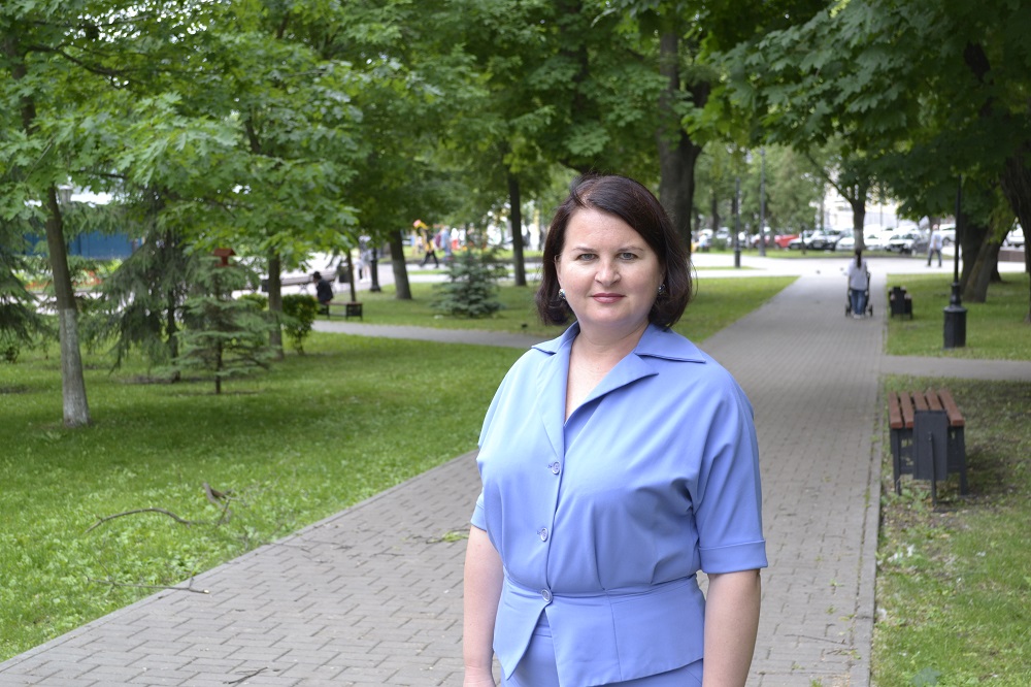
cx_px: 516
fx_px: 1503
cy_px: 344
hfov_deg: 37.9
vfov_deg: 25.7
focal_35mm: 52
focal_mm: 35
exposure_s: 1/125
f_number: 5
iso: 250
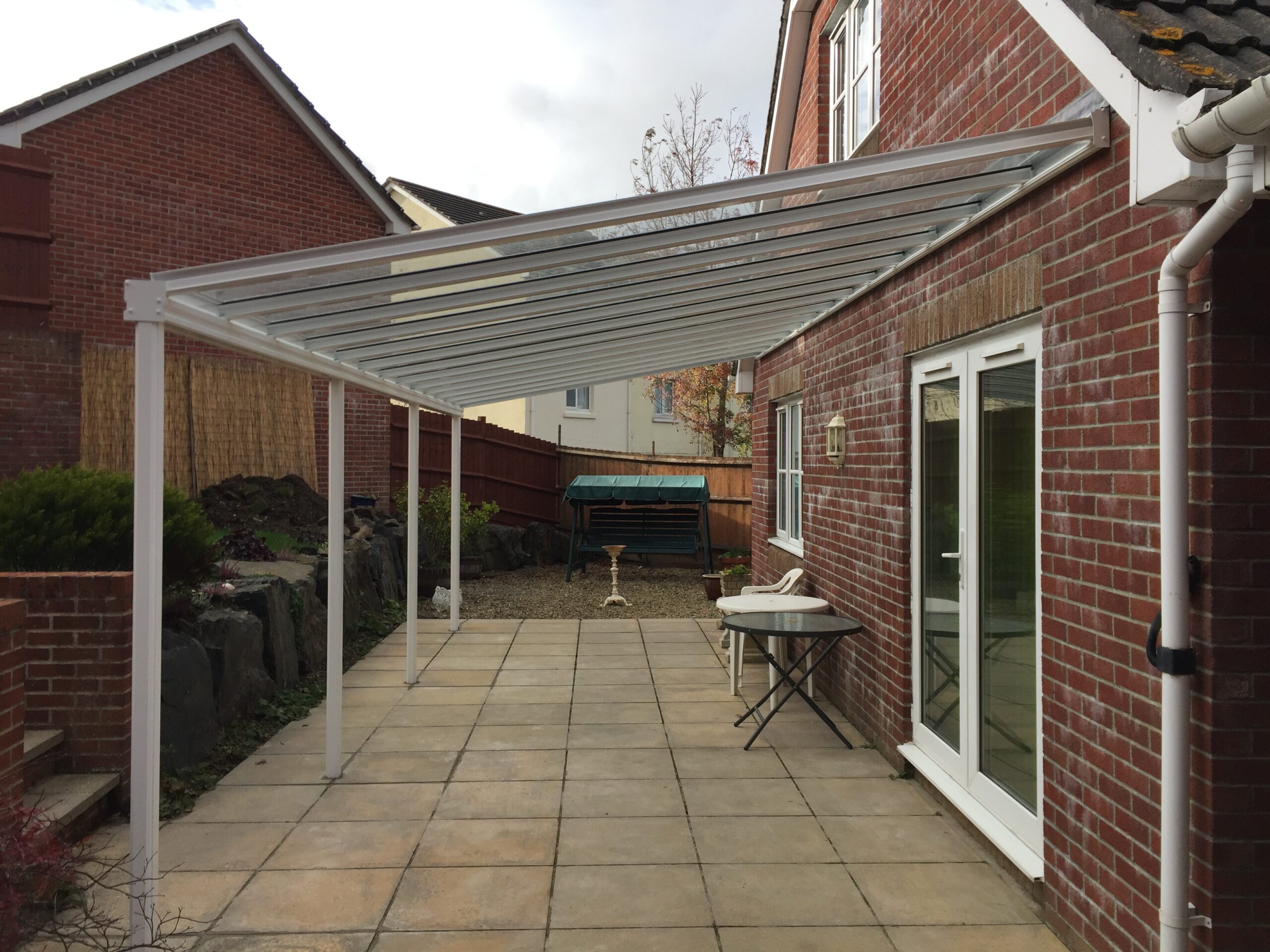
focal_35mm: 29
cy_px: 476
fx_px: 1064
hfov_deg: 61.7
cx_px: 635
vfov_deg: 48.2
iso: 32
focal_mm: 4.15
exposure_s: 1/1041
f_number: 2.2
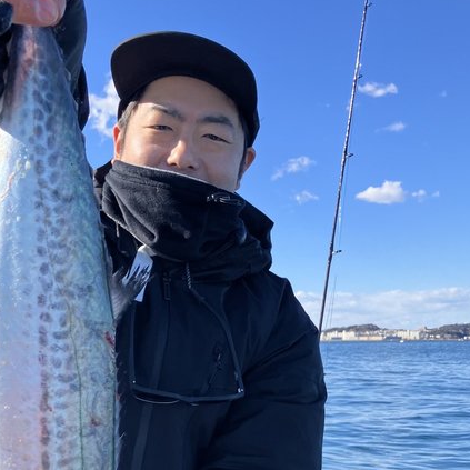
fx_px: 768
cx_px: 154
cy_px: 360
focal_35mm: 50
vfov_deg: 33.3
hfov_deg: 33.7
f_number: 1.8
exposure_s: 1/771
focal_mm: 3.99
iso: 32
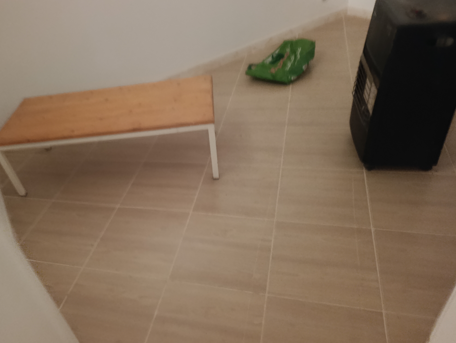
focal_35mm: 28
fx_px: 369
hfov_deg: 62.8
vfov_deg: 49.9
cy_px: 170
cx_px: 181
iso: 5161
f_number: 1.65
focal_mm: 6.11
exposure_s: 1/25
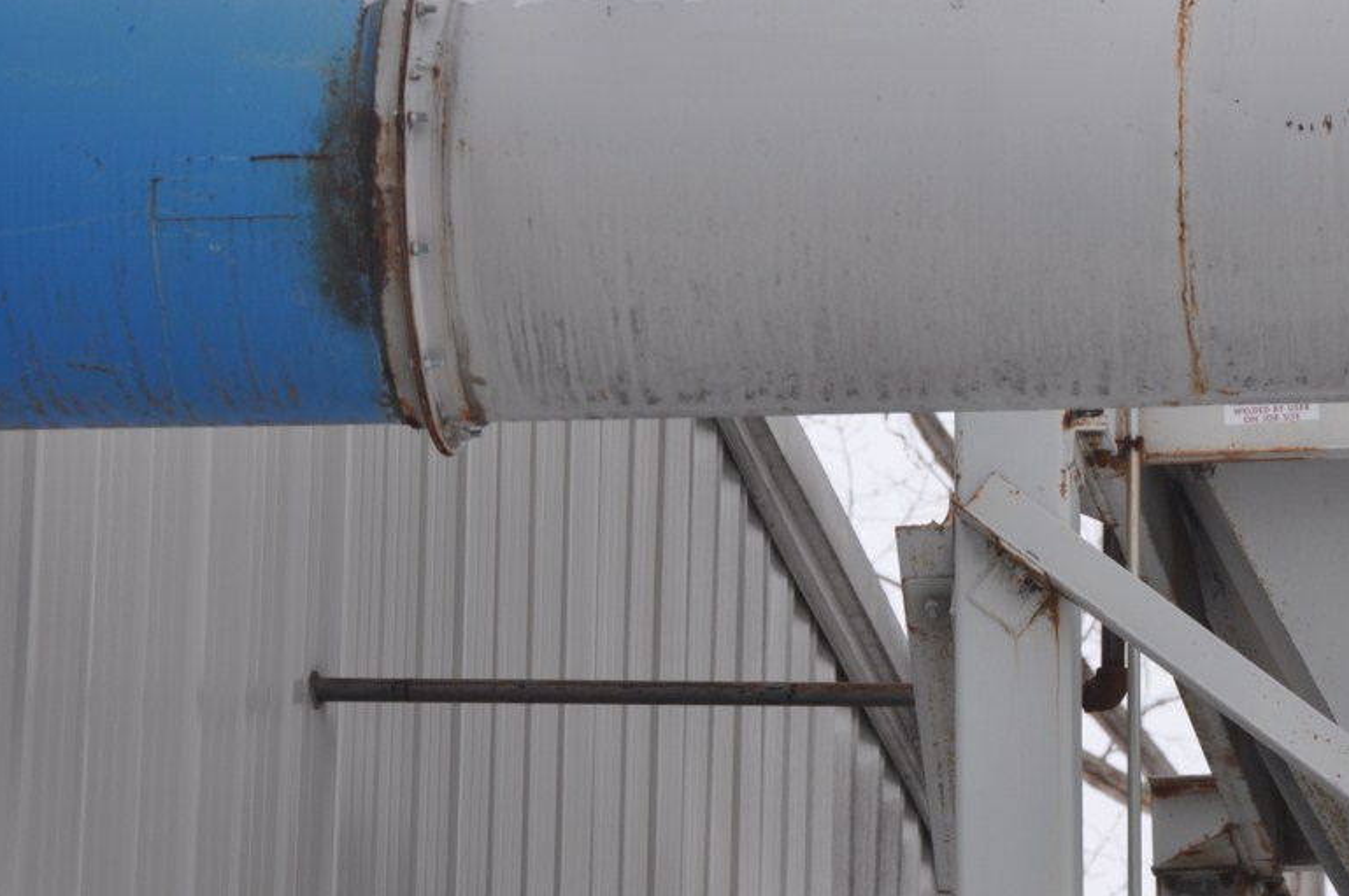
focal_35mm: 237
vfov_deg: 5.8
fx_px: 8862
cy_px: 491
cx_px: 810
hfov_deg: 8.7
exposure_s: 1/320
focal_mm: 105
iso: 200
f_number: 9
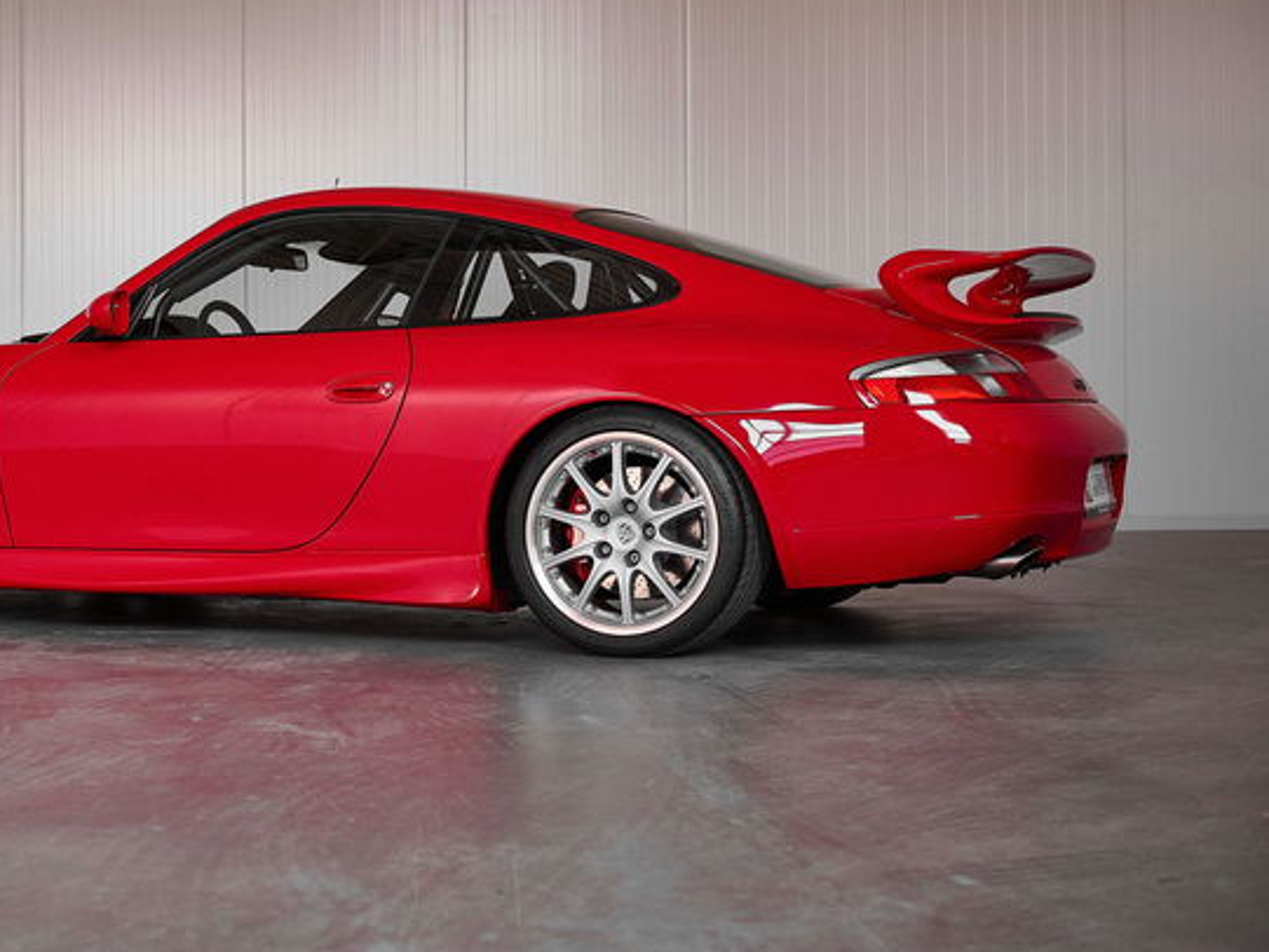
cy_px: 399
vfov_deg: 24.4
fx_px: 2200
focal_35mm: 60
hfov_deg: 31.8
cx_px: 392
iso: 640
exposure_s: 1/160
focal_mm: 44
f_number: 3.5
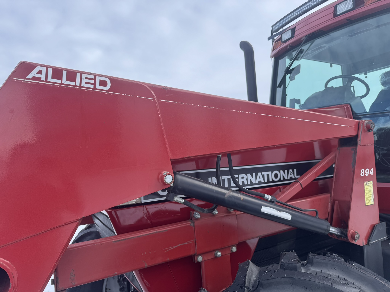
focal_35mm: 24
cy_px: 146
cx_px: 195
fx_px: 270
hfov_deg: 71.6
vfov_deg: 56.8
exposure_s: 1/1980
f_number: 1.78
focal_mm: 6.76
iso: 80
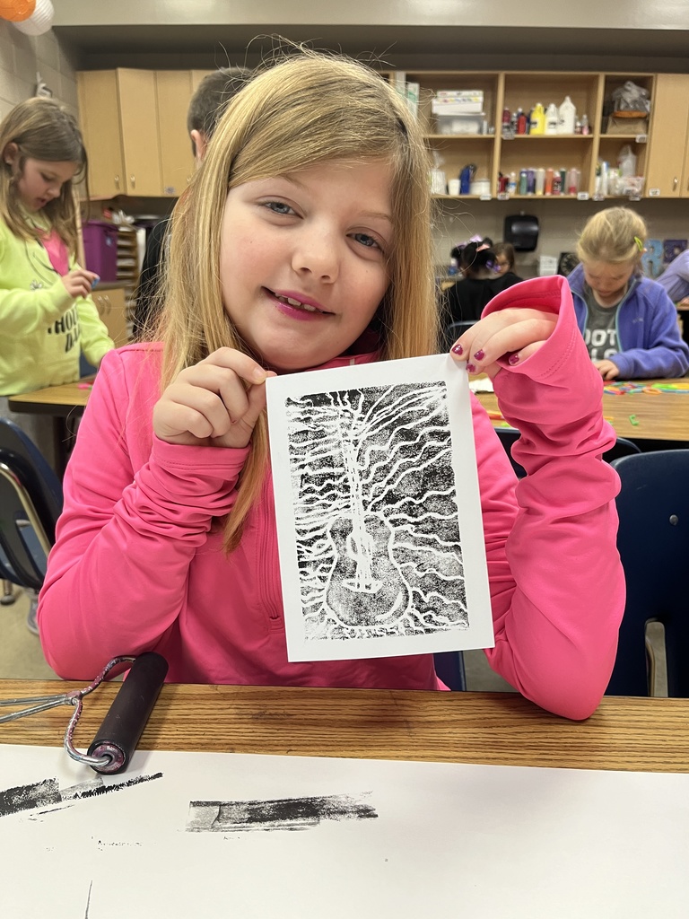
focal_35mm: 26
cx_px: 344
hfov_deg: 53.1
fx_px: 690
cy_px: 460
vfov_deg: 67.3
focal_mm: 5.1
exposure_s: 1/62
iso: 100
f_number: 1.6
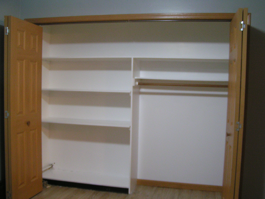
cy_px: 100
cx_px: 132
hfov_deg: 49.0
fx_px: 291
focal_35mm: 38
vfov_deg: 37.7
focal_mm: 5.8
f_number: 2.8
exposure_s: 1/15
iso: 200
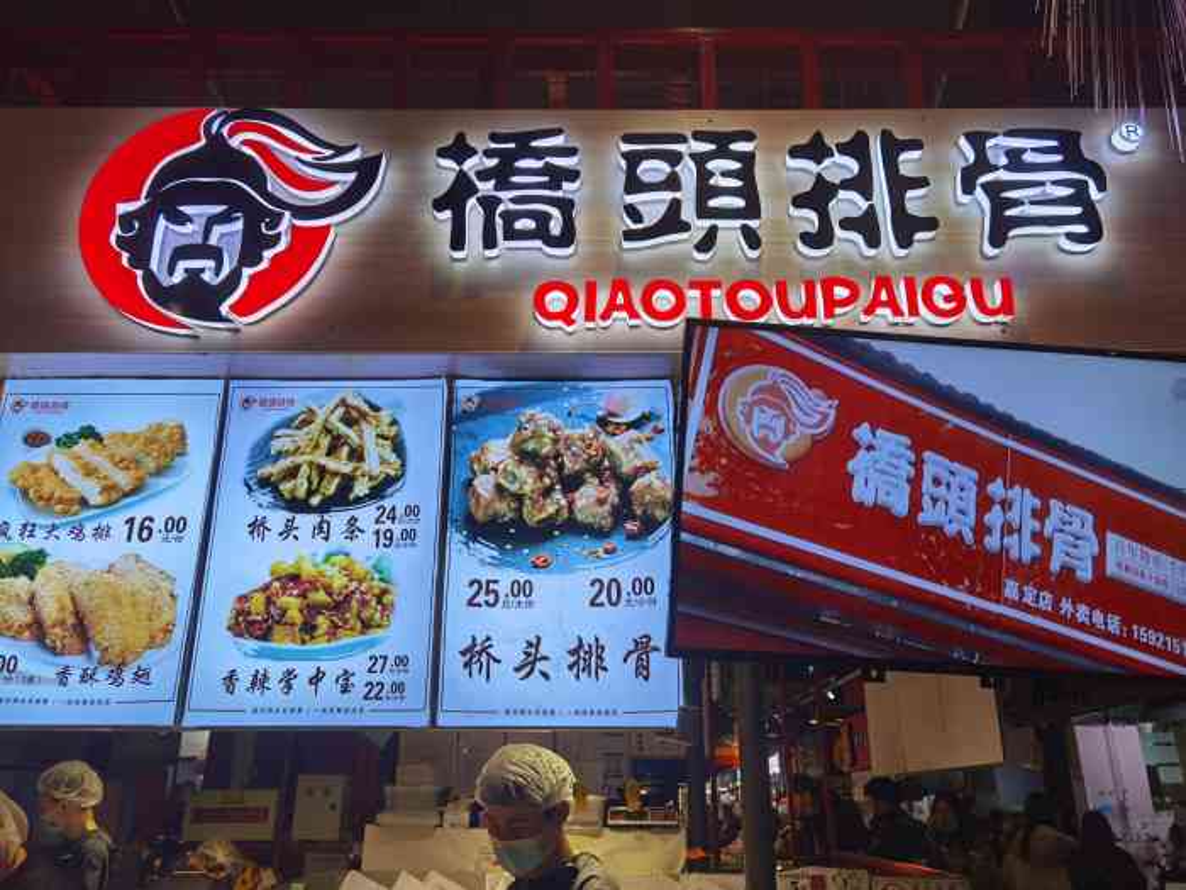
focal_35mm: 27
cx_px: 593
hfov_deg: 65.3
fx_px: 925
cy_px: 445
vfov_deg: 51.4
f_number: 1.9
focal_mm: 6.71
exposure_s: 1/303
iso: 50
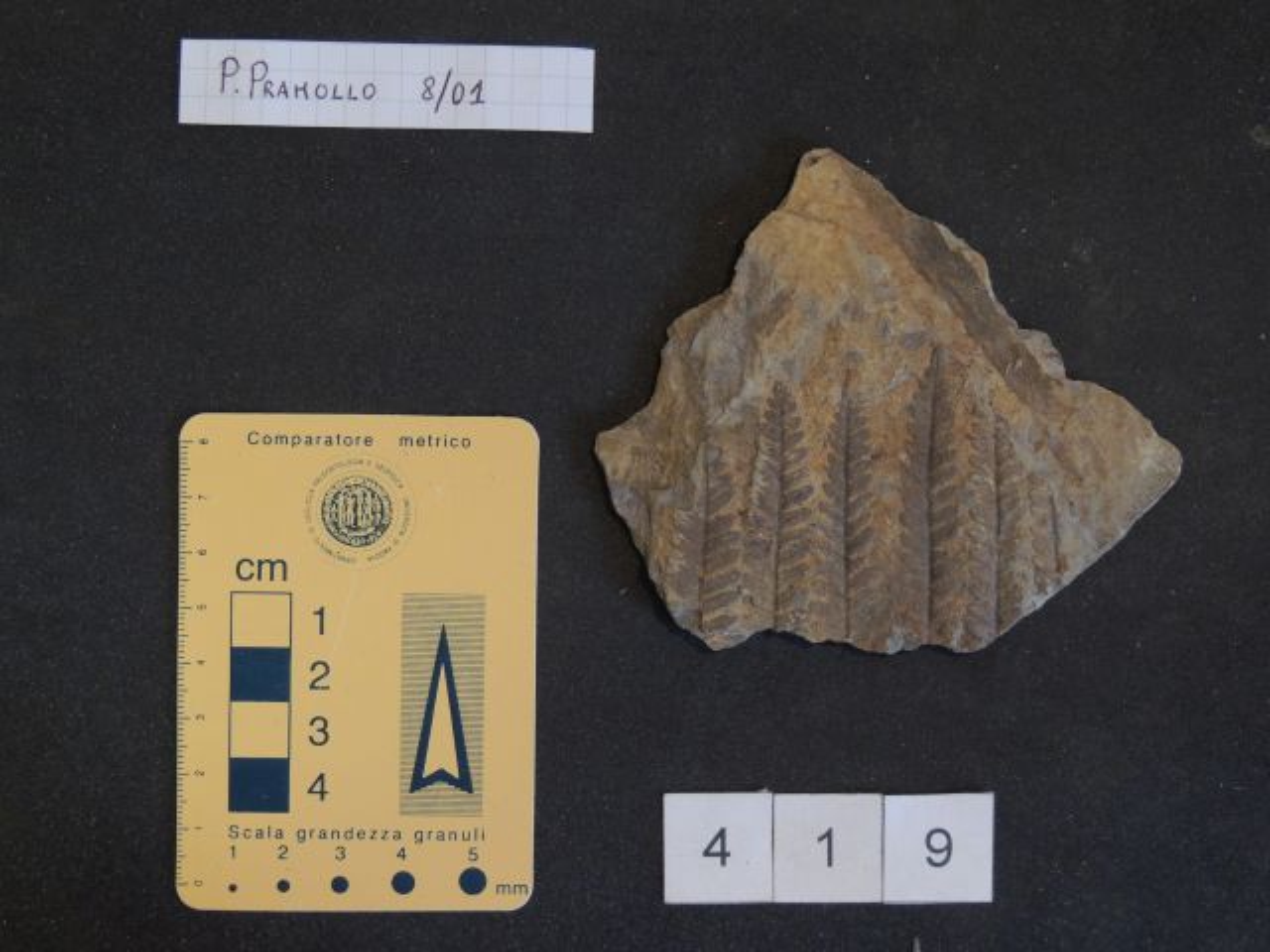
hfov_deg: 18.7
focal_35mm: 105
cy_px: 476
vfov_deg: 14.1
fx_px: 3852
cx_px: 635
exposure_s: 1/30
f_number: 4.2
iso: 400
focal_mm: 18.7
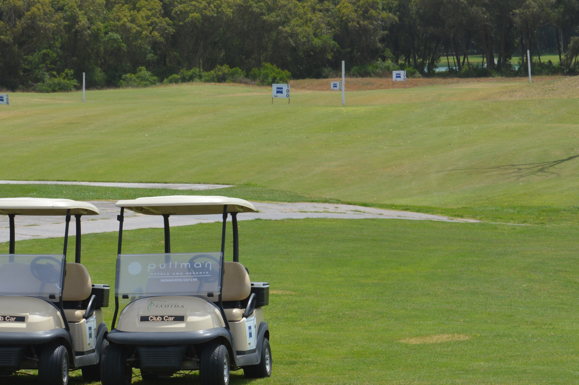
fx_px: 2441
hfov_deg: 13.4
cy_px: 298
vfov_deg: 9.0
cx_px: 81
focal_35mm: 152
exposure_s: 1/320
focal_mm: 55
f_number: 9
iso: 100
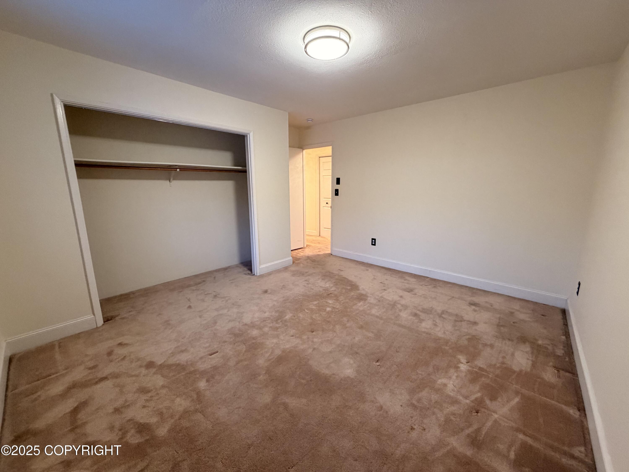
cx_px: 314
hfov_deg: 102.1
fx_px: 254
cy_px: 236
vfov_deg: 85.7
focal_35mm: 14
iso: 320
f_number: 2.2
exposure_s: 1/60
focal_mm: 2.22
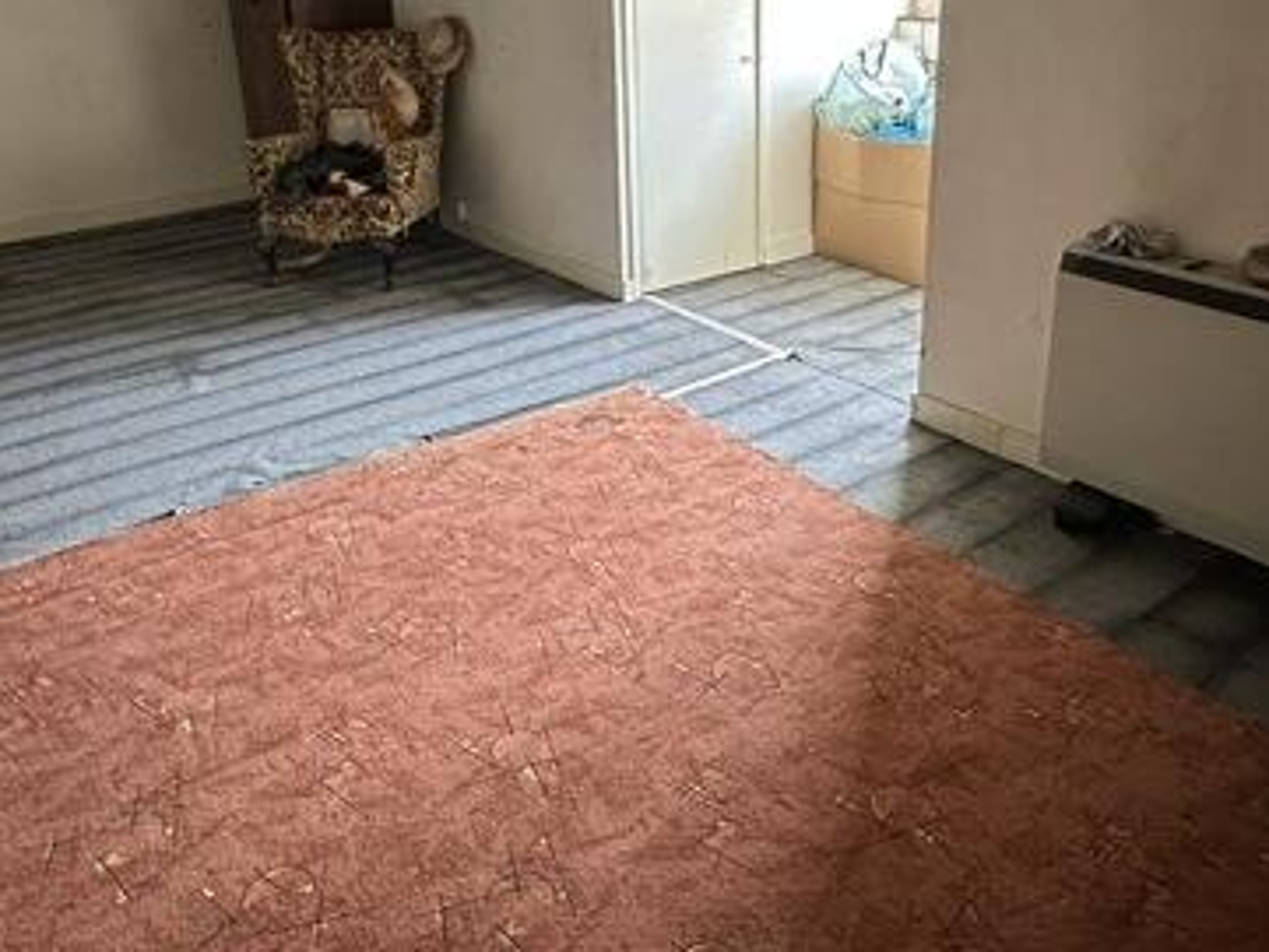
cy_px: 323
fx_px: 1137
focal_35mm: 31
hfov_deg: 58.3
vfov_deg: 44.8
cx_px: 668
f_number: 2.2
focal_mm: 2.22
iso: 500
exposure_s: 1/60
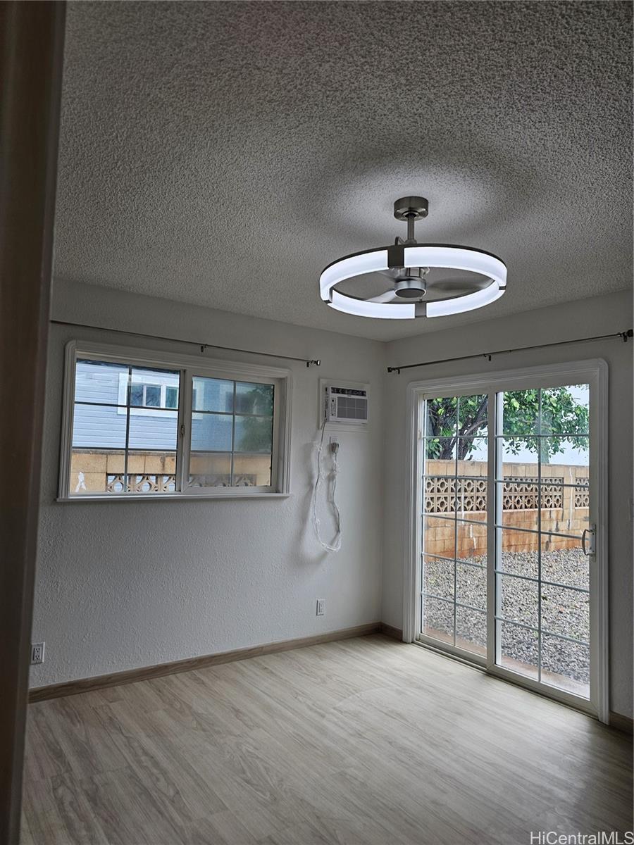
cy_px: 422
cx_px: 317
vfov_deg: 73.9
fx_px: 562
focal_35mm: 23
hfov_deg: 58.9
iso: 25
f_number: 1.7
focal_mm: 6.3
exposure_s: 1/120
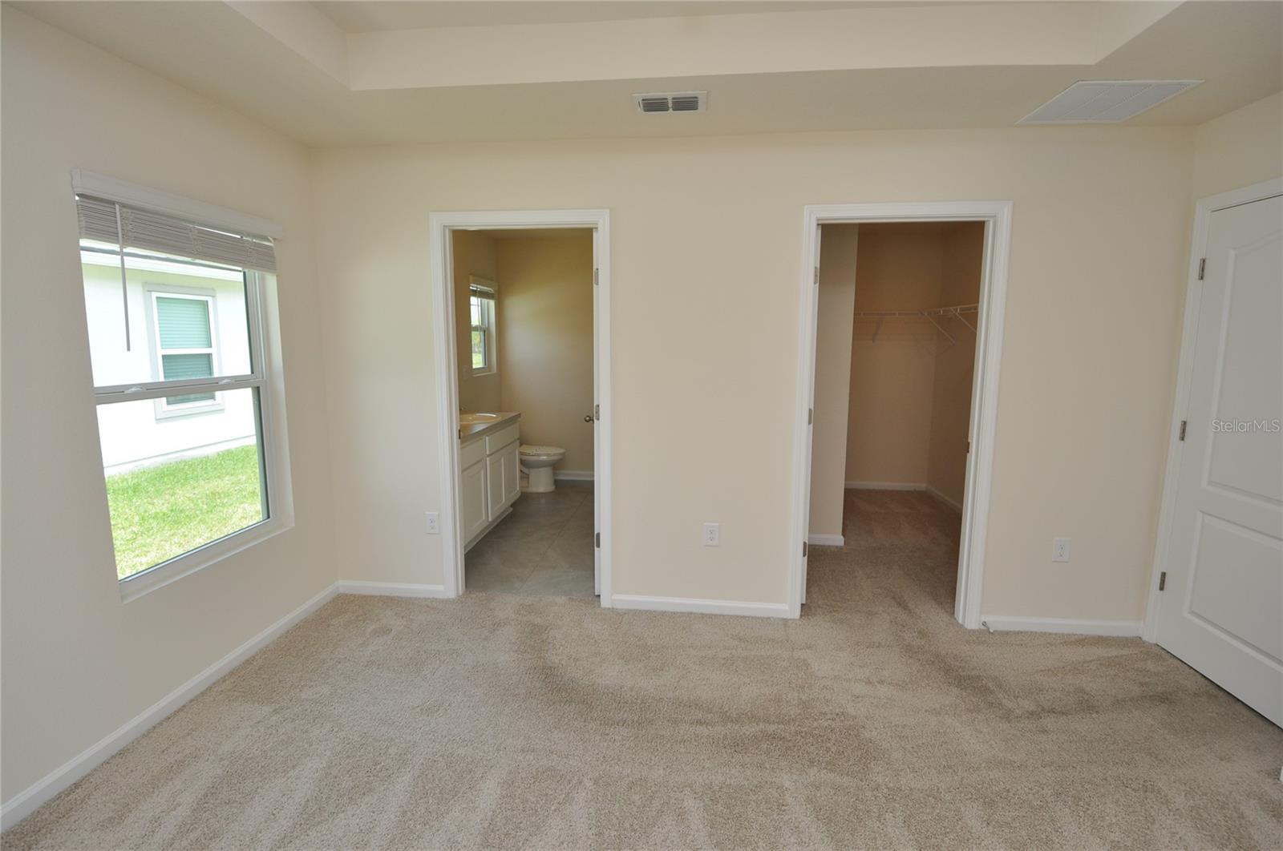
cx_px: 642
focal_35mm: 15
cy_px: 426
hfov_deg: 100.5
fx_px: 534
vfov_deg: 77.2
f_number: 5.6
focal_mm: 10
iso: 280
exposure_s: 1/125
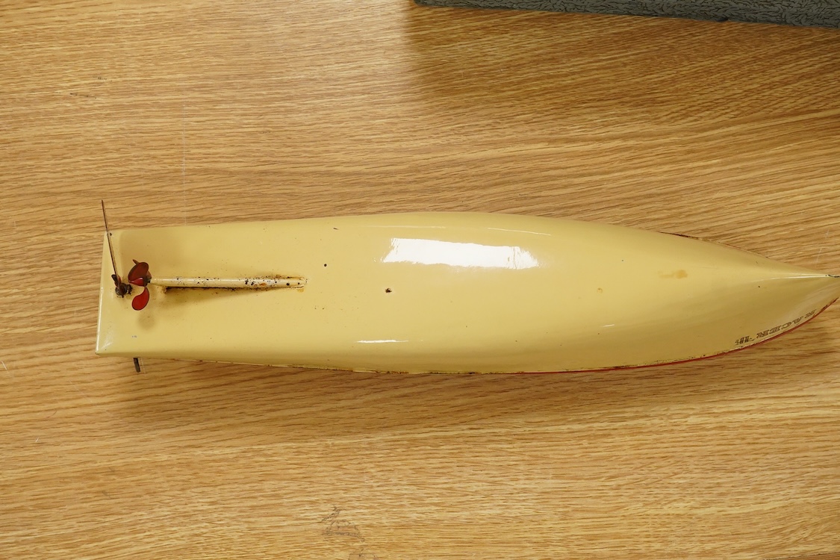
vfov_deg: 29.9
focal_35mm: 45
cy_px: 280
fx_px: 1050
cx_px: 420
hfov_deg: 43.6
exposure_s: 1/160
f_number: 10
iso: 2500
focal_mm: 30
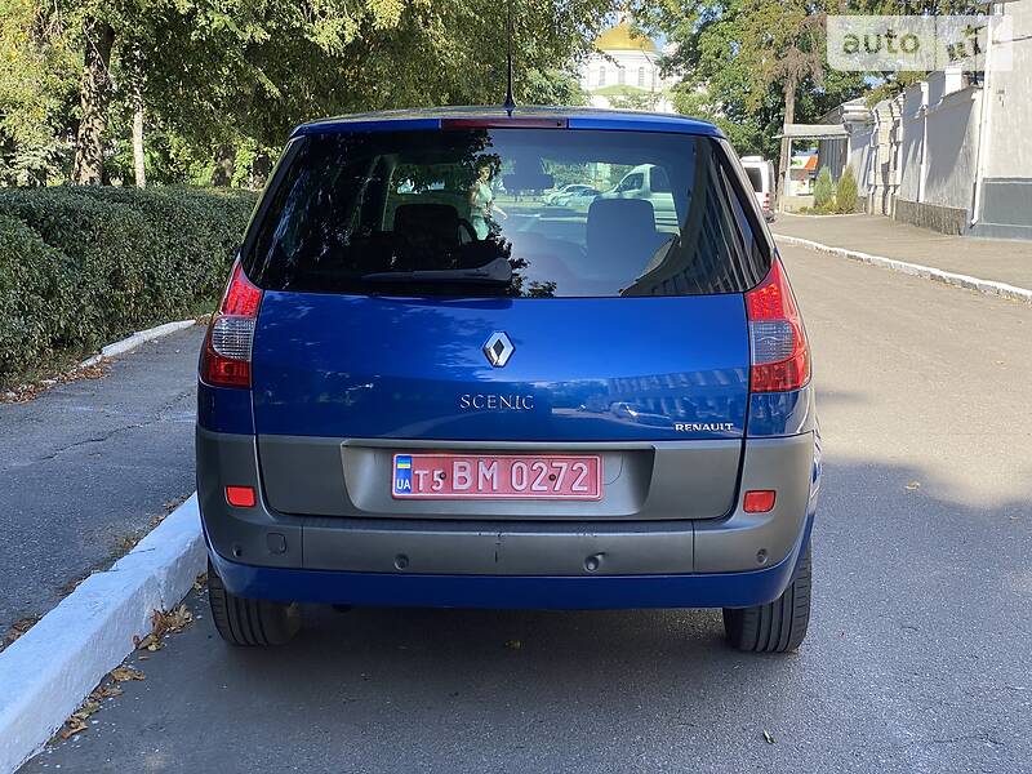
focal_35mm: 52
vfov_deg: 28.0
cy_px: 387
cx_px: 516
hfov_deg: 36.8
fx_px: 1550
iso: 20
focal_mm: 6
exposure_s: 1/393
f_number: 2
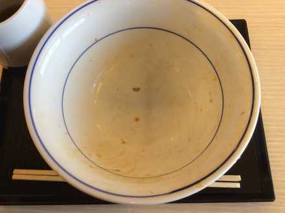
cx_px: 142
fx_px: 263
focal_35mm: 32
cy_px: 106
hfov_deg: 56.9
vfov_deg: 44.1
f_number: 2.4
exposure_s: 1/120
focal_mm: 3.3
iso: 64
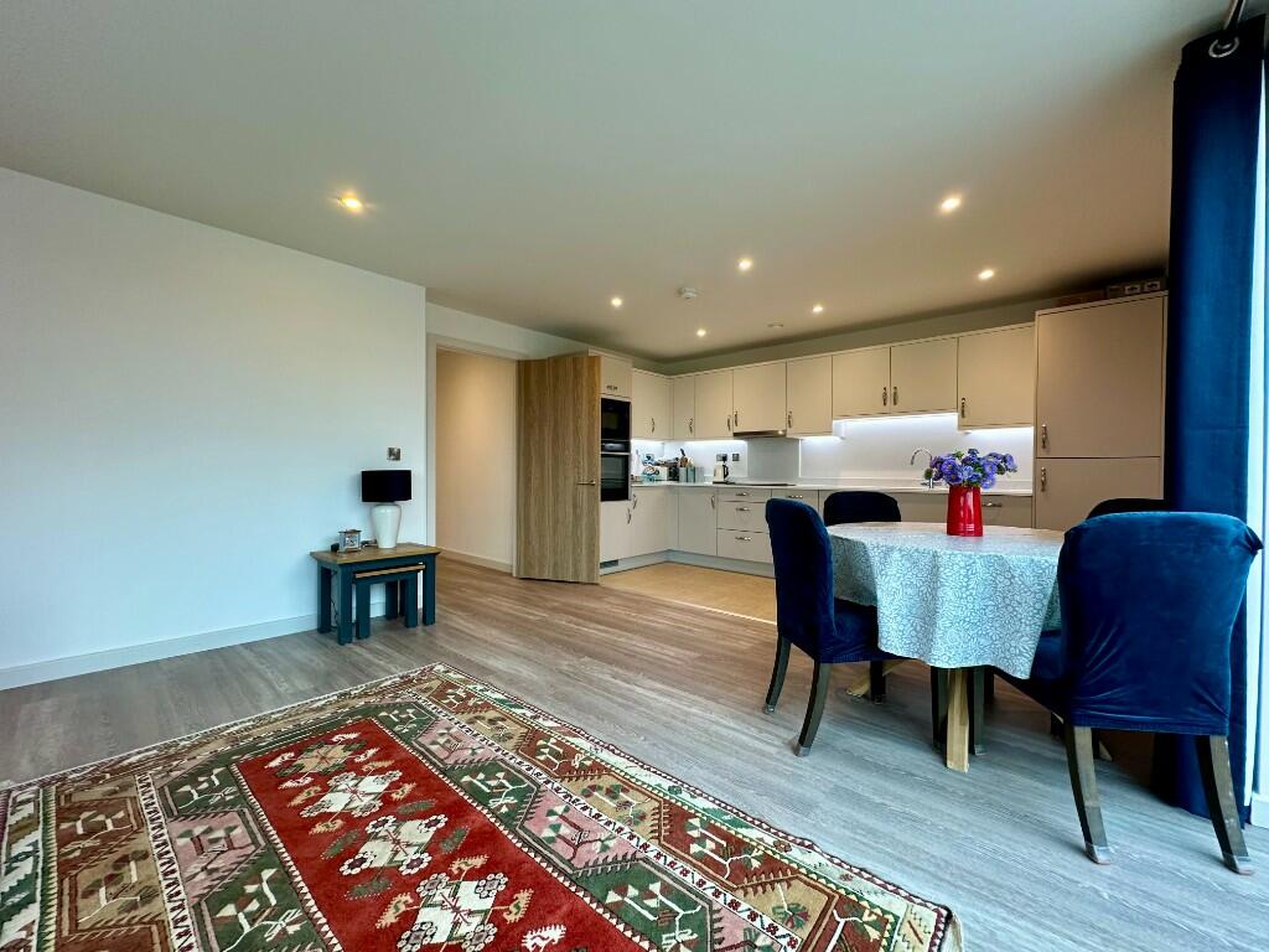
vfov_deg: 85.7
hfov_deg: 102.1
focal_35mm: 14
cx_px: 634
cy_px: 476
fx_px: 513
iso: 200
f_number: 2.2
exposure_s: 1/100
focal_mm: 2.22
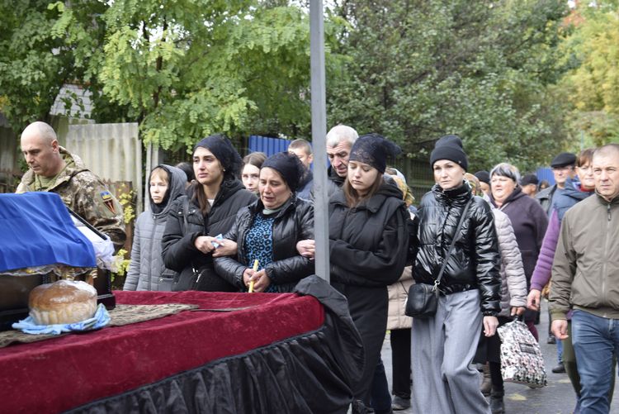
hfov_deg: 24.6
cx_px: 310
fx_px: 1419
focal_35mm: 82
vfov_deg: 16.6
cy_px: 207
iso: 400
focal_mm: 55
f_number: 6.3
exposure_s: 1/160
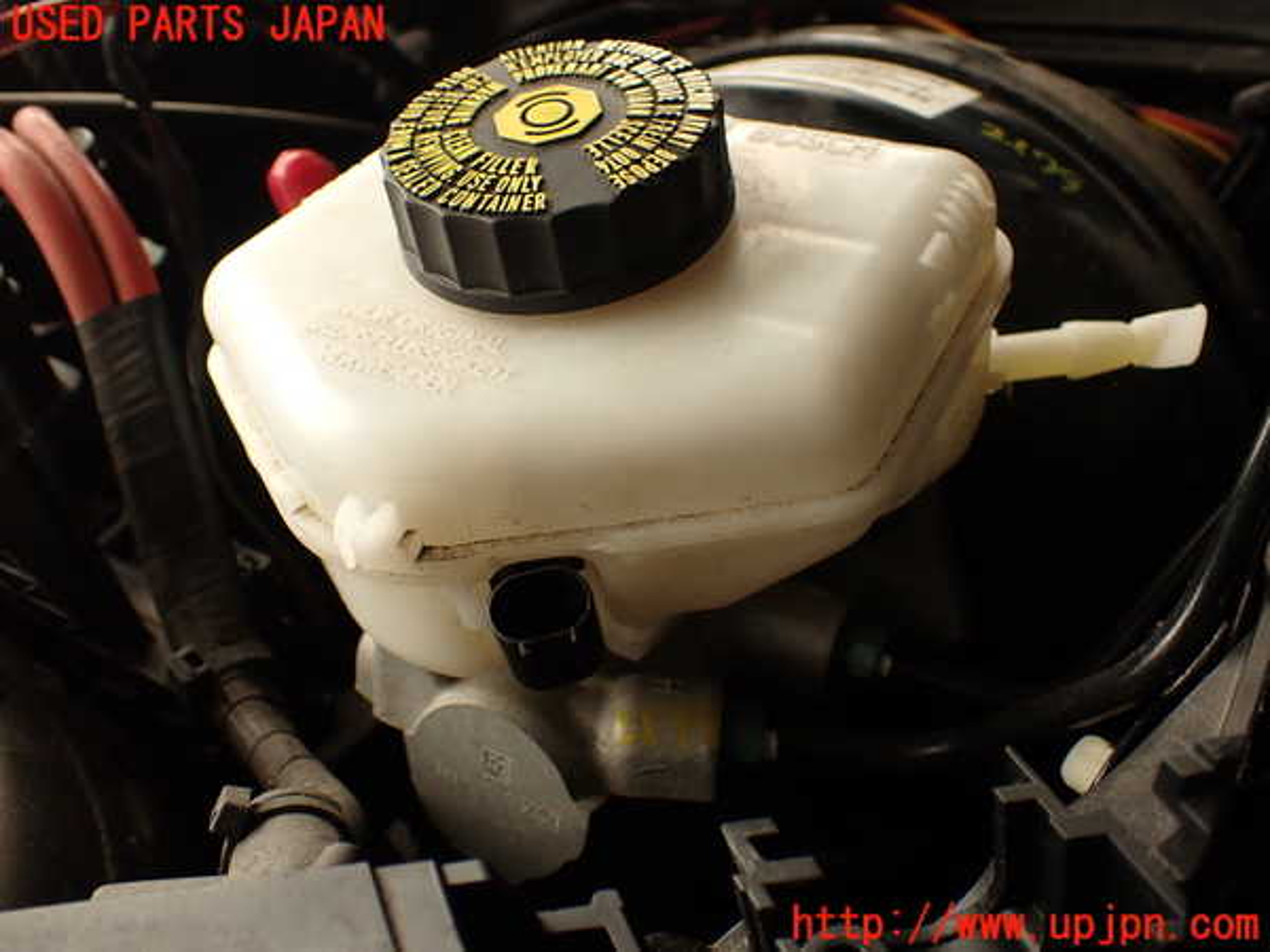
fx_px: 1321
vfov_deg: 39.7
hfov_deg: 51.4
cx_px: 635
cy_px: 476
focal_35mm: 36
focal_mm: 6.37
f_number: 2.5
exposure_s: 1/100
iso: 100
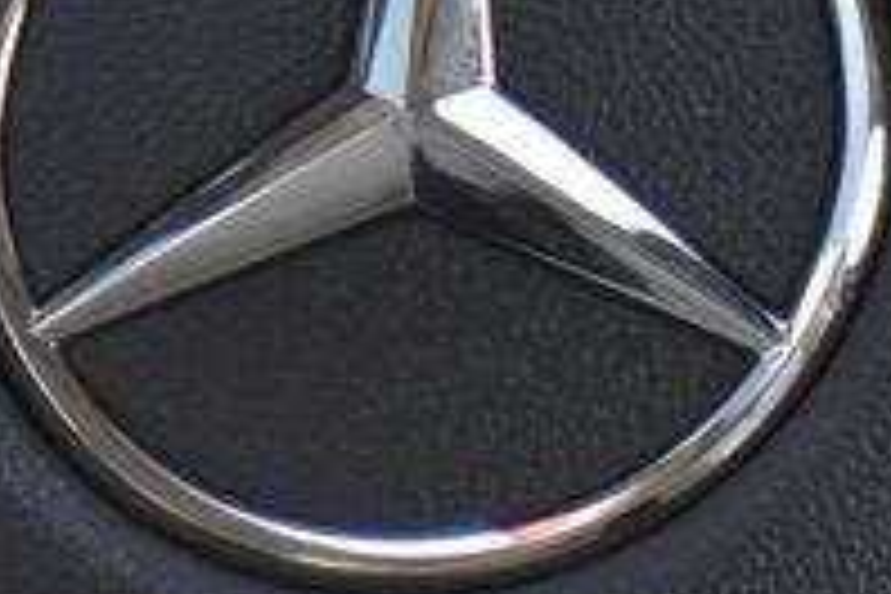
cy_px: 189
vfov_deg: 2.2
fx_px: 15393
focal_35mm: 622
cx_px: 2182
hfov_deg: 3.3
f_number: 4
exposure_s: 1/40
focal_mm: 120
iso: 500
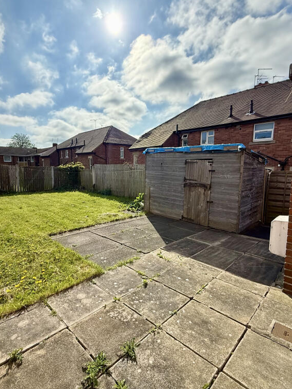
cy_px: 192
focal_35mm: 19
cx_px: 143
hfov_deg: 68.7
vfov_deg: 84.7
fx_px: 214
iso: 64
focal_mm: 2.22
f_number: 2.2
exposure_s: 1/2237
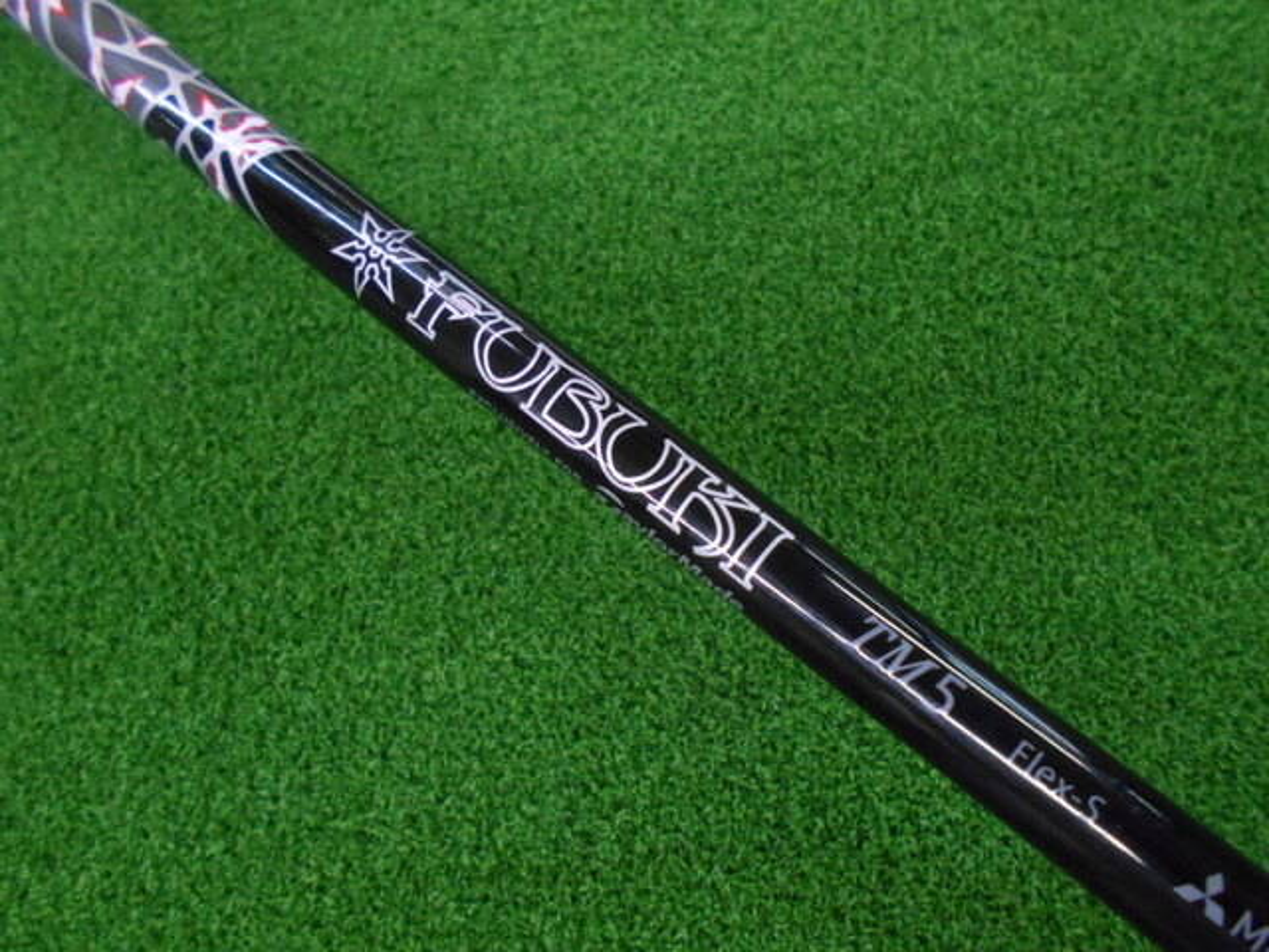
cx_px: 634
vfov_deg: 53.1
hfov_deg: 67.3
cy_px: 476
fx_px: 953
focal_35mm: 26
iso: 800
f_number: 3.2
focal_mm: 4.6
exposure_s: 1/100
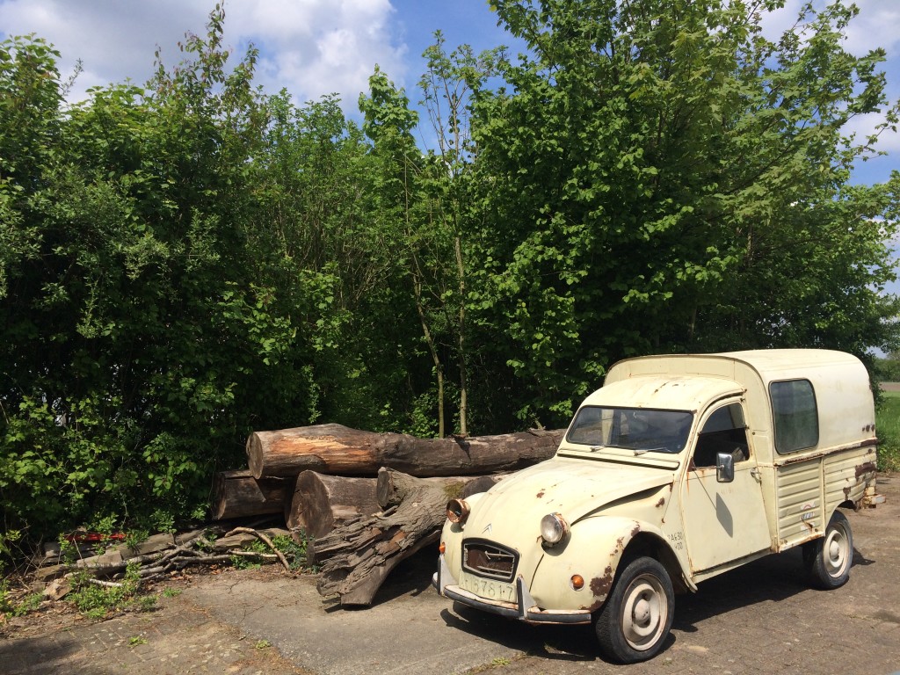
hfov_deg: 61.7
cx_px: 450
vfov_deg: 48.2
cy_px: 338
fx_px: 754
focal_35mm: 29
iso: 32
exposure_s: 1/2283
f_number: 2.2
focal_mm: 4.15
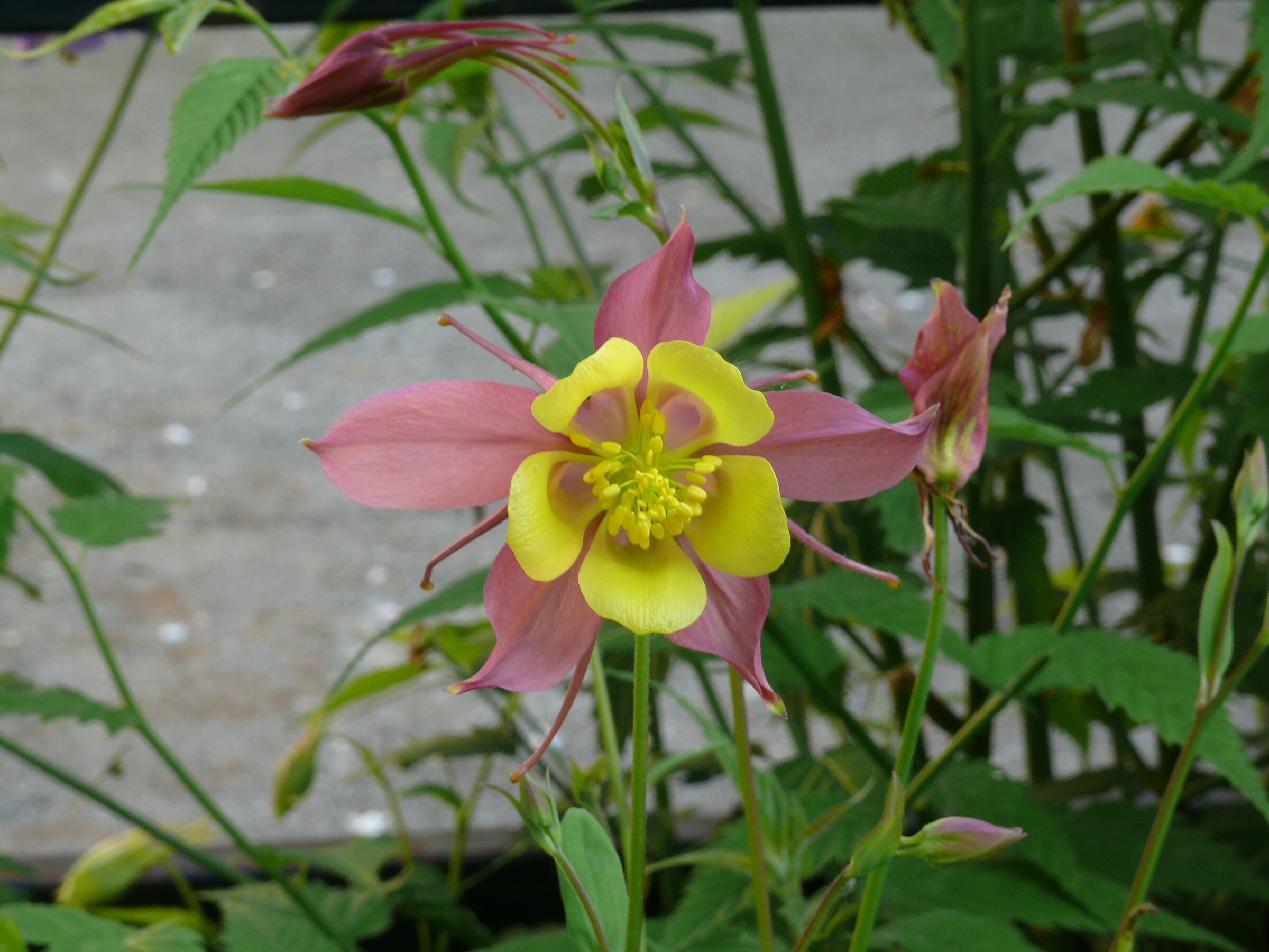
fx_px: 4252
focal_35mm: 116
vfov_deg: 12.8
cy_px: 476
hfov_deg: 17.0
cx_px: 634
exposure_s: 1/13
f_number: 9
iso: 100
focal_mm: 24.6
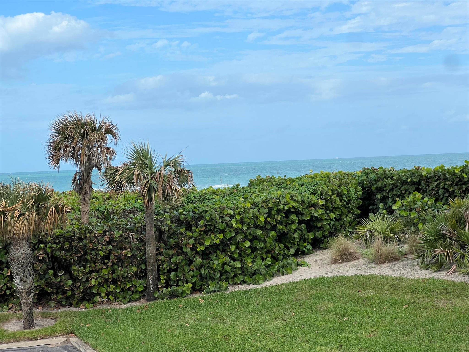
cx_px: 234
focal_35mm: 77
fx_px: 1043
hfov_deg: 25.3
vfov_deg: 19.1
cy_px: 176
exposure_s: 1/911
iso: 32
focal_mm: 9
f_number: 2.8
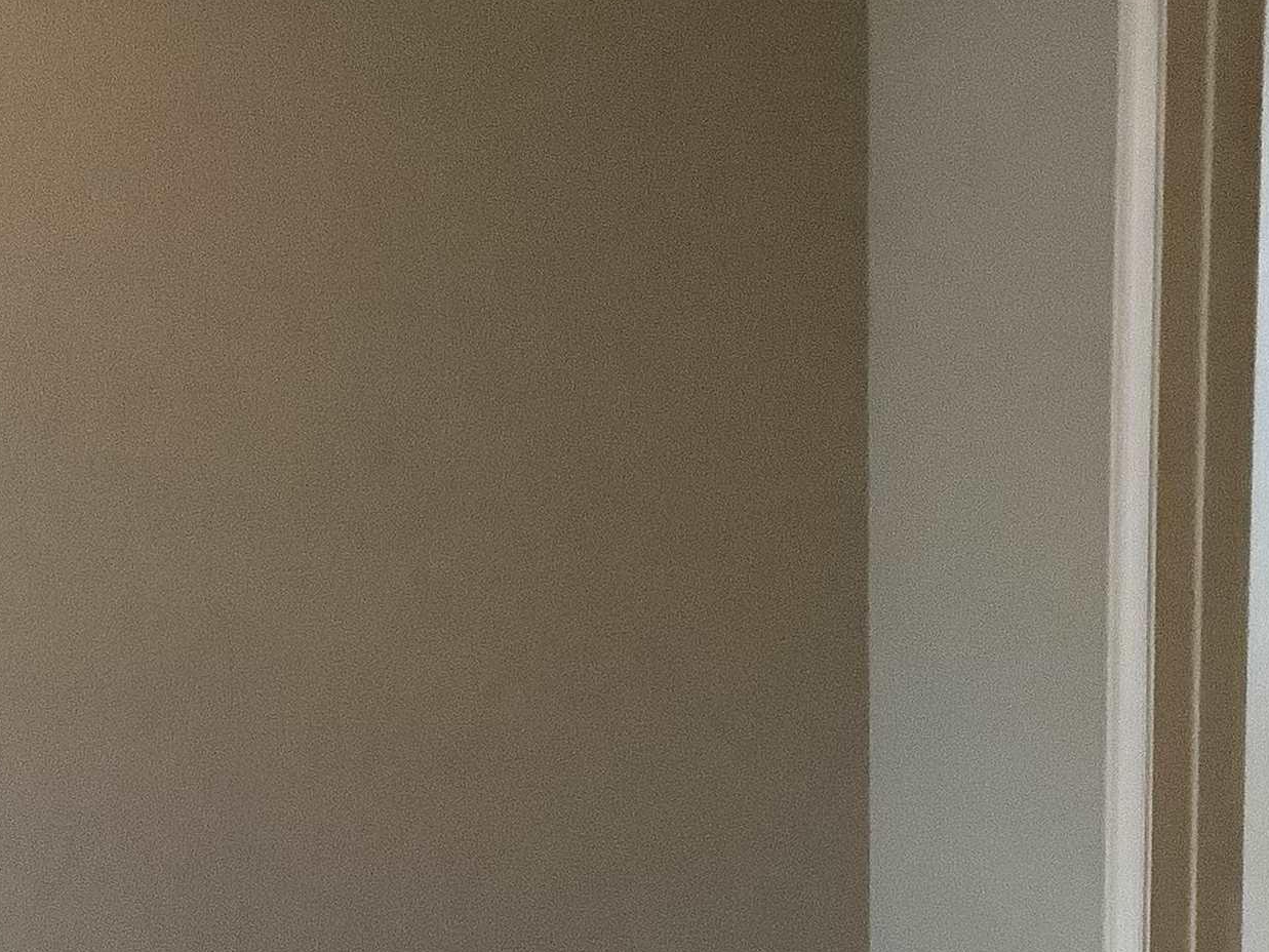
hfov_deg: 25.3
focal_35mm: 77
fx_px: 2823
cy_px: 858
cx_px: 675
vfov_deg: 18.8
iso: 640
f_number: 2.4
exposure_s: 1/30
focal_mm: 3.3
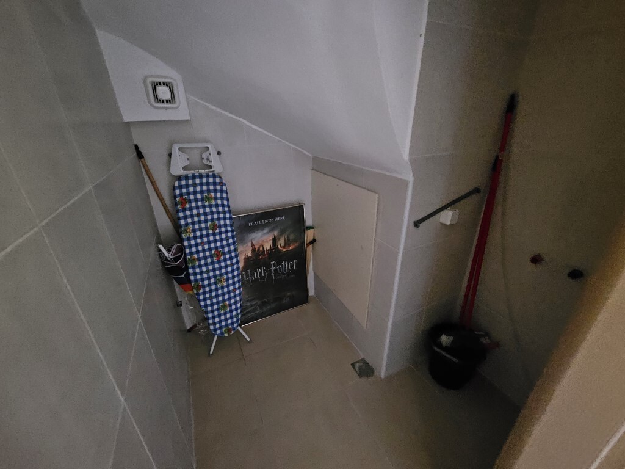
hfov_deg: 106.2
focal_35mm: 13
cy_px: 234
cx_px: 312
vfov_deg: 89.9
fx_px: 235
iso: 2500
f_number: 2.2
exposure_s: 1/25
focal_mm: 2.2
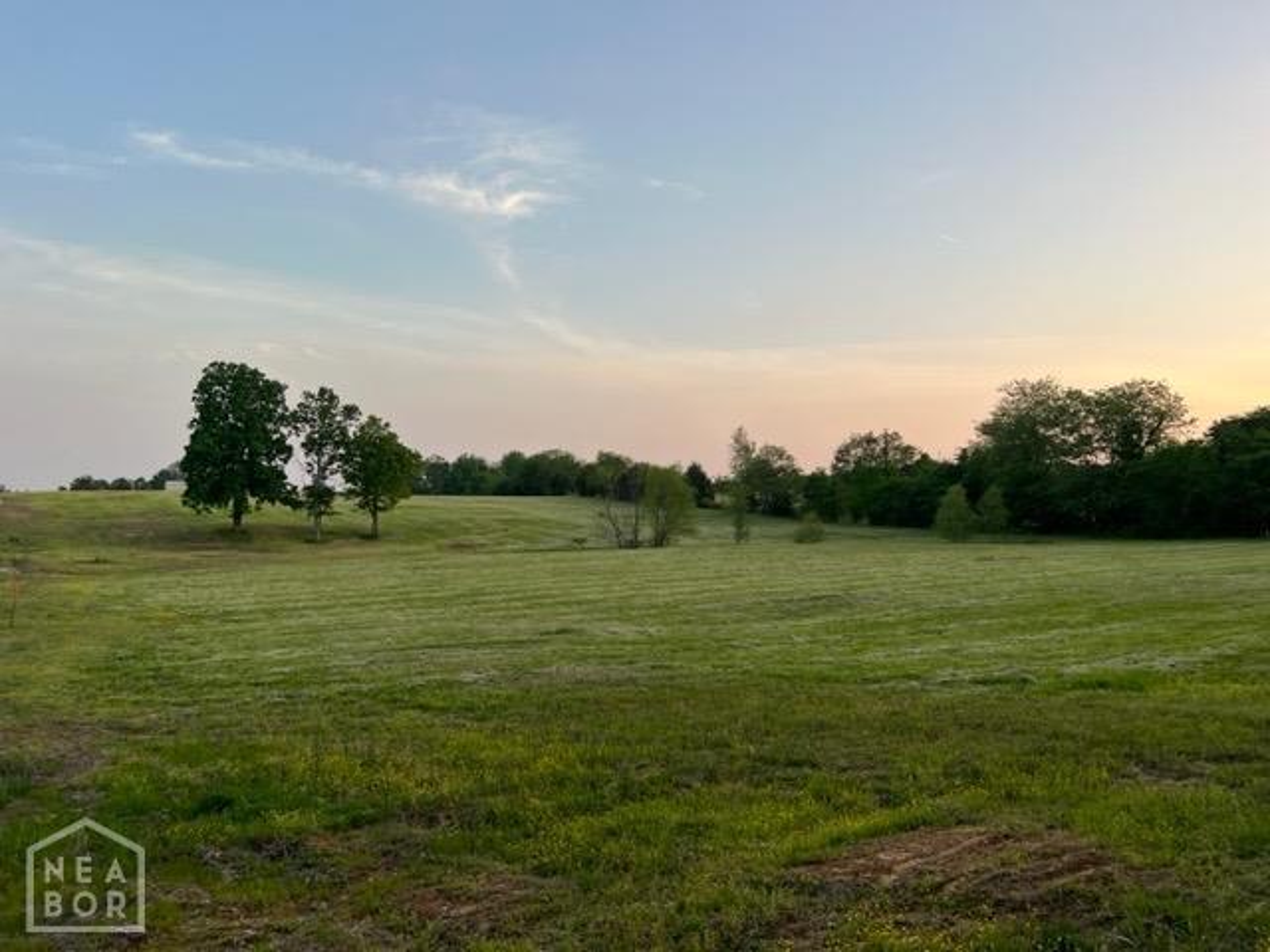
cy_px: 476
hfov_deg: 67.3
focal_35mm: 26
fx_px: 954
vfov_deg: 53.1
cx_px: 635
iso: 50
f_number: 1.5
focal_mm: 5.7
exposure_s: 1/478
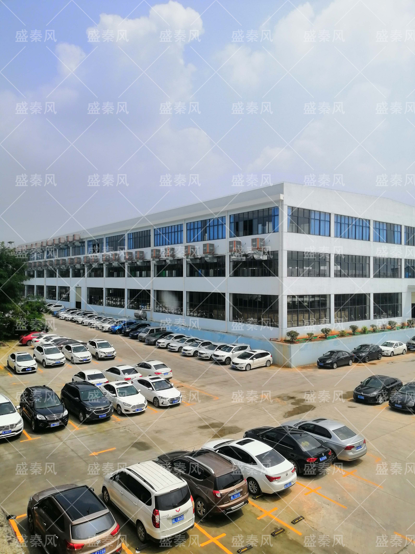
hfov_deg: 53.1
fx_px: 416
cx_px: 208
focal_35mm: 26
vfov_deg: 67.3
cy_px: 277
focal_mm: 3.81
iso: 50
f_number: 2.2
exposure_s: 1/2160
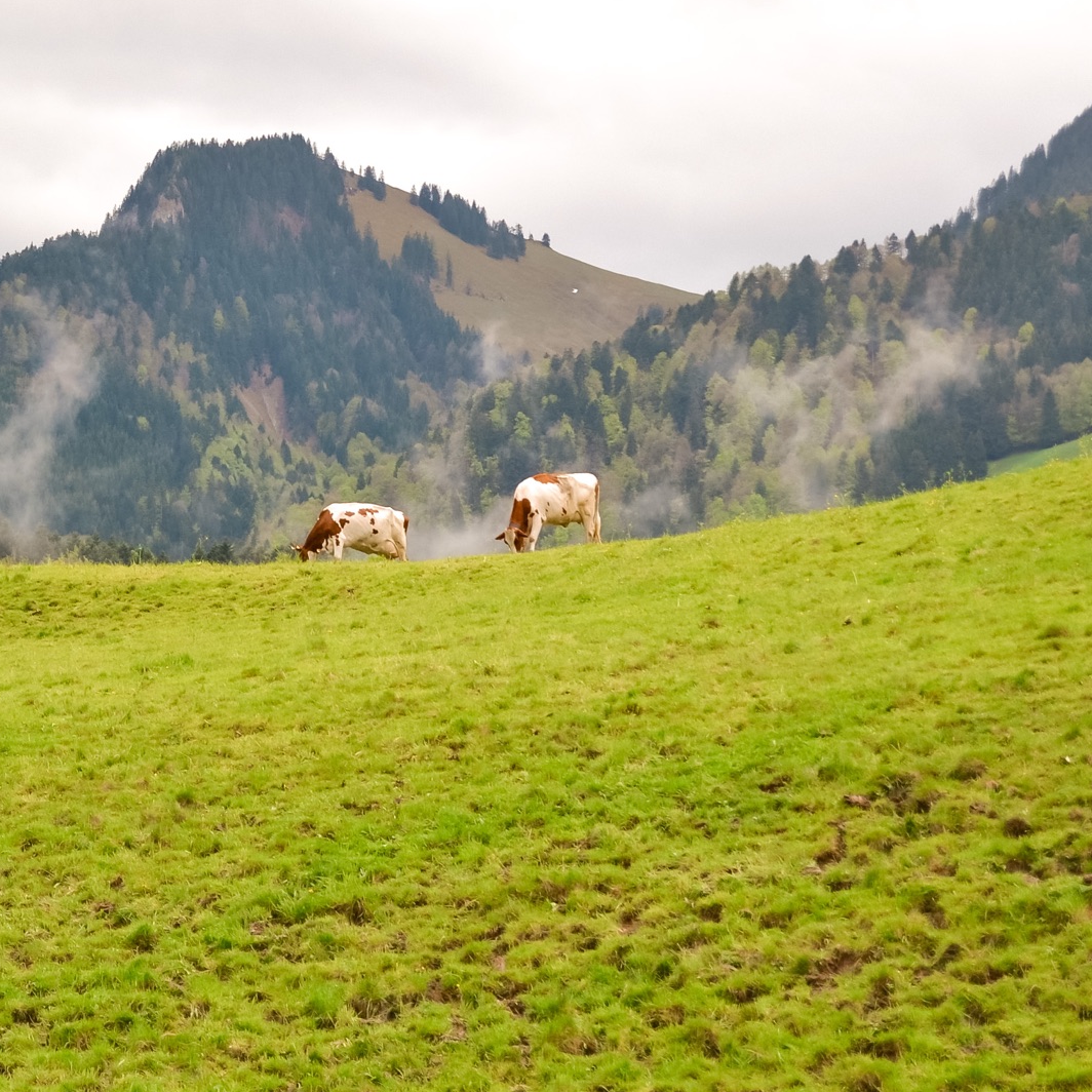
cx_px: 205
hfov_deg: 13.2
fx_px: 4704
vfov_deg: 13.2
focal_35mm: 132
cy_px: 480
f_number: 6.3
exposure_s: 1/160
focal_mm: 55
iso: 100
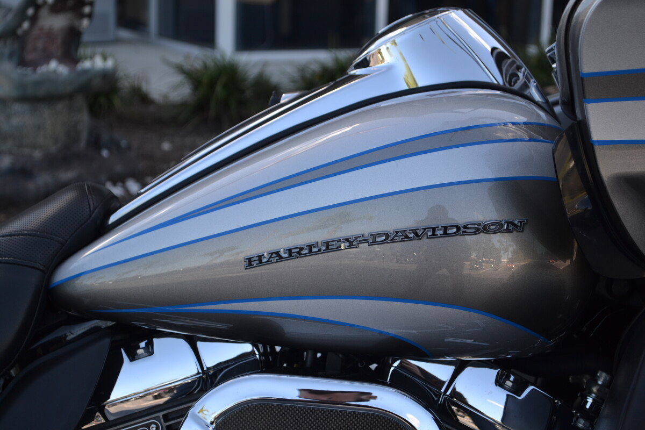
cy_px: 215
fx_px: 1290
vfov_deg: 18.9
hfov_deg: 28.1
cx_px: 322
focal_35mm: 72
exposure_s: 1/125
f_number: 5.6
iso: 110
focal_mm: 48
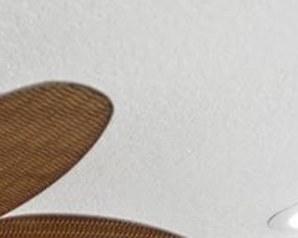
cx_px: -333
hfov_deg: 15.9
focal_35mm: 88
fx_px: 776
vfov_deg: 12.4
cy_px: 623
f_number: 2.8
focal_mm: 14
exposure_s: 1/30
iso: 100
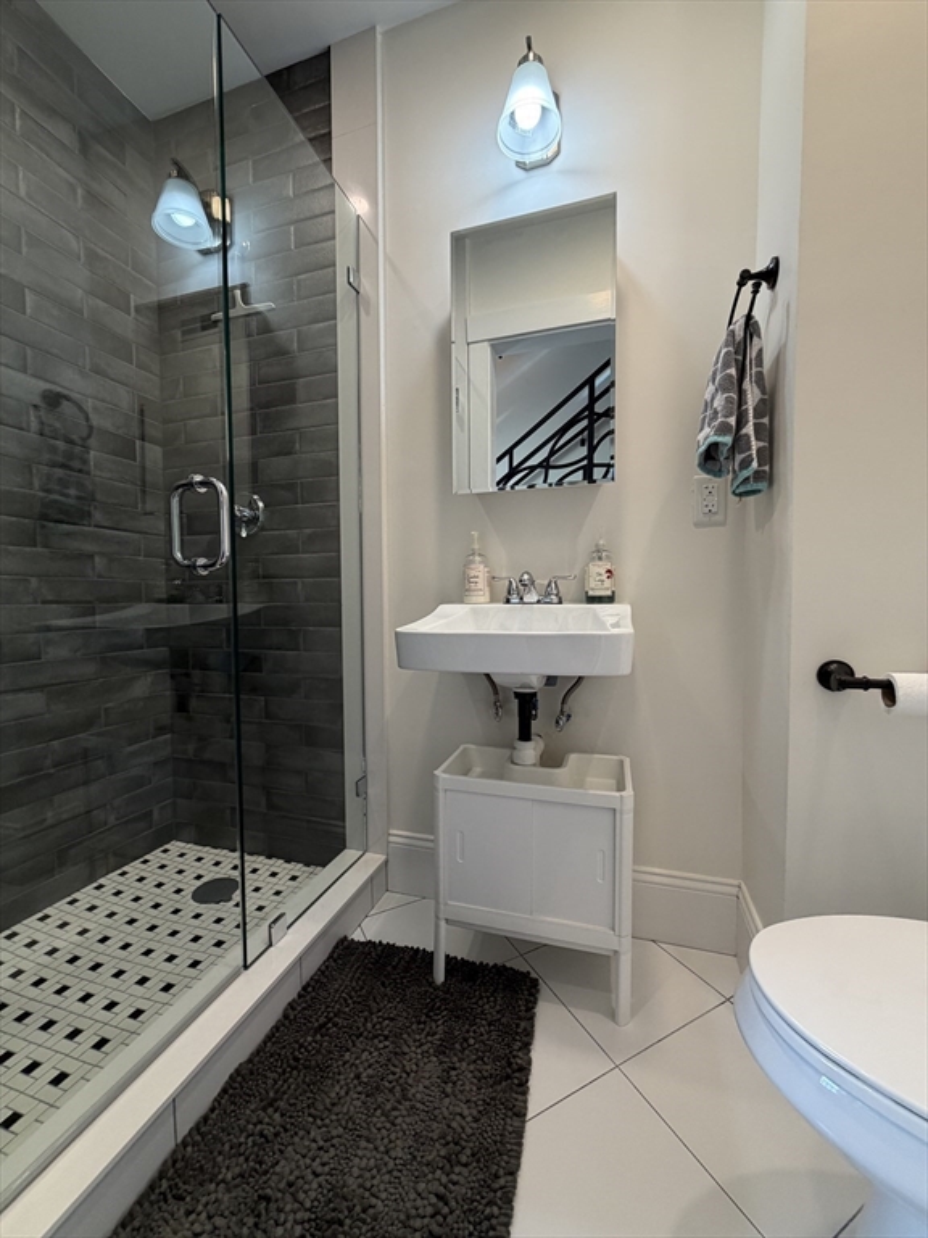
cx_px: 464
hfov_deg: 85.7
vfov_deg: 102.1
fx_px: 500
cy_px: 619
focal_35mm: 14
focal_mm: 2.22
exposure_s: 1/120
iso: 200
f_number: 2.2
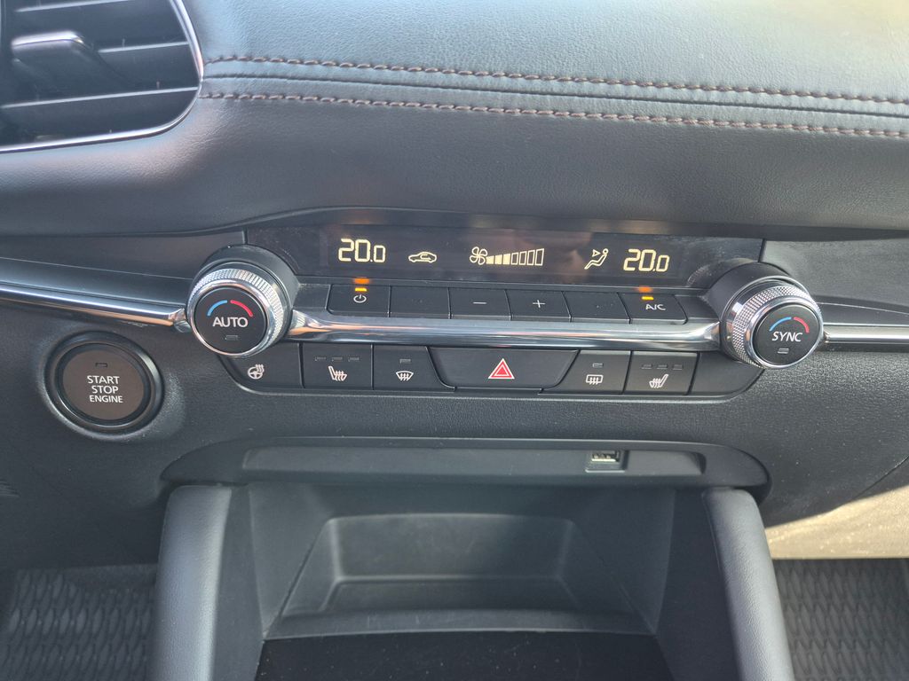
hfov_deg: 73.9
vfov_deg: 58.9
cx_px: 454
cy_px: 340
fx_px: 604
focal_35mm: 23
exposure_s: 1/100
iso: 400
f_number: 1.8
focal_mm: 5.4
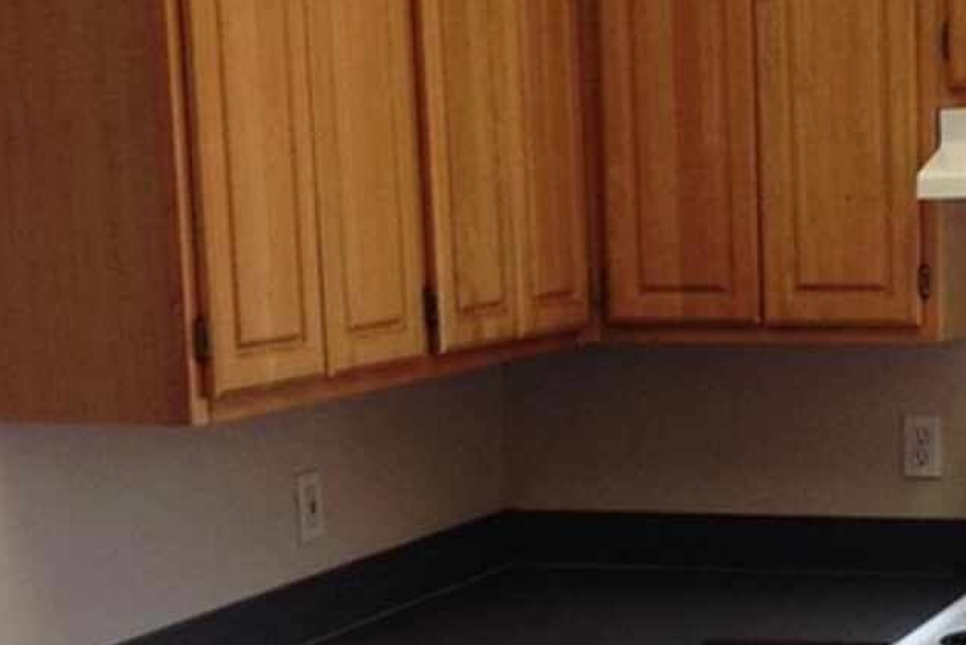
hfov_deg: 20.2
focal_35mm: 99
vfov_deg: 13.8
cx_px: 880
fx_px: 2658
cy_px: 527
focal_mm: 4.28
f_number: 2.4
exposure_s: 1/40
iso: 50
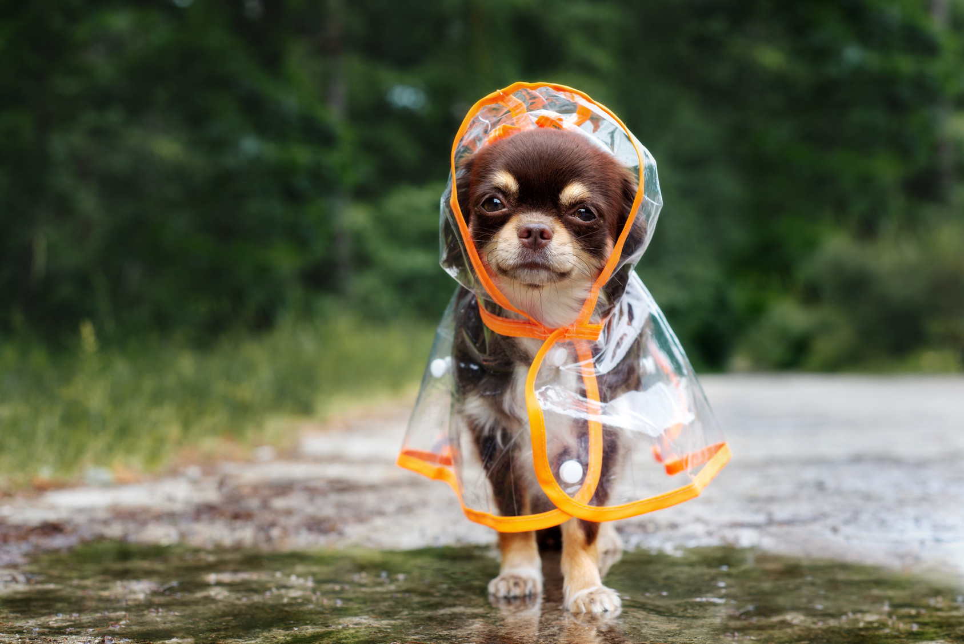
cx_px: 482
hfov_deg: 39.6
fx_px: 1339
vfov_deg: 27.0
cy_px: 322
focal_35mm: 50
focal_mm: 50
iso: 400
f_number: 3.5
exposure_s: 1/800
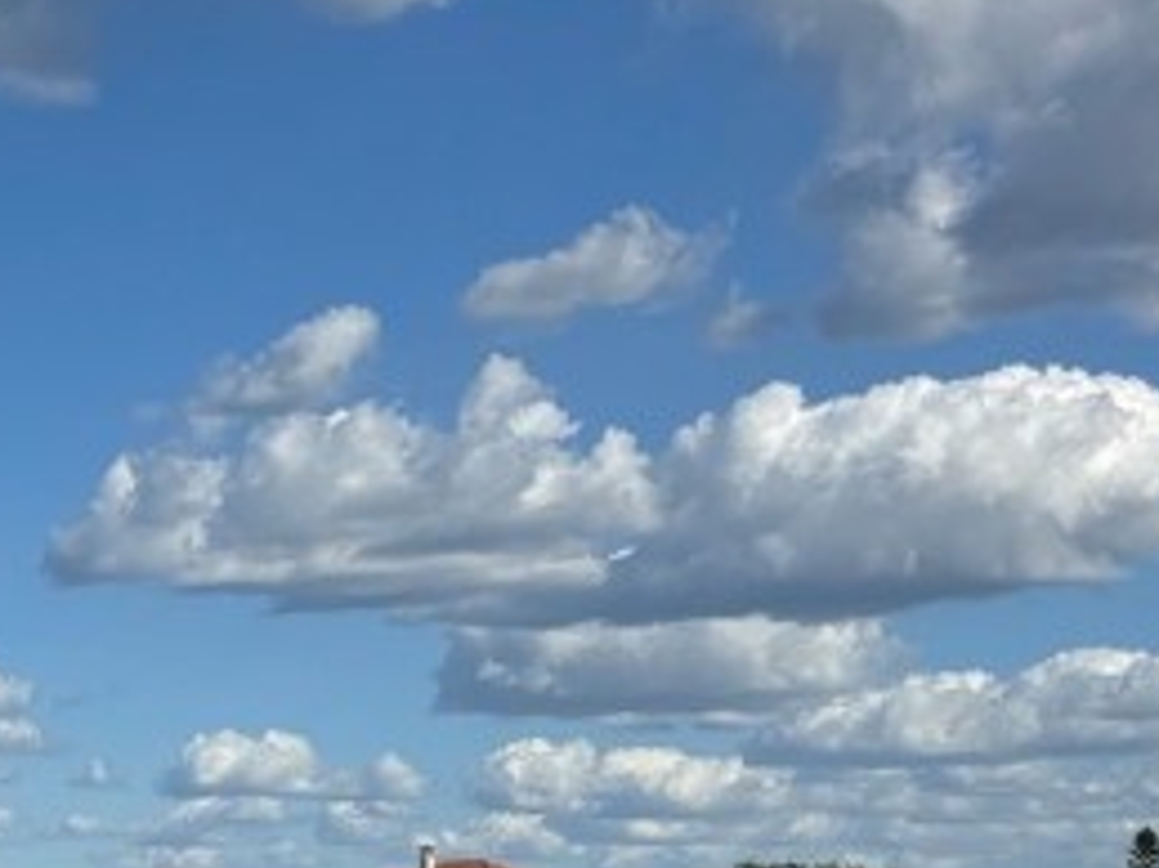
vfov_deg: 15.0
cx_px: -707
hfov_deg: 17.9
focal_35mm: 95
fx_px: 3179
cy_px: 1051
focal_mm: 6.76
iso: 80
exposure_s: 1/7092
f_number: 1.78
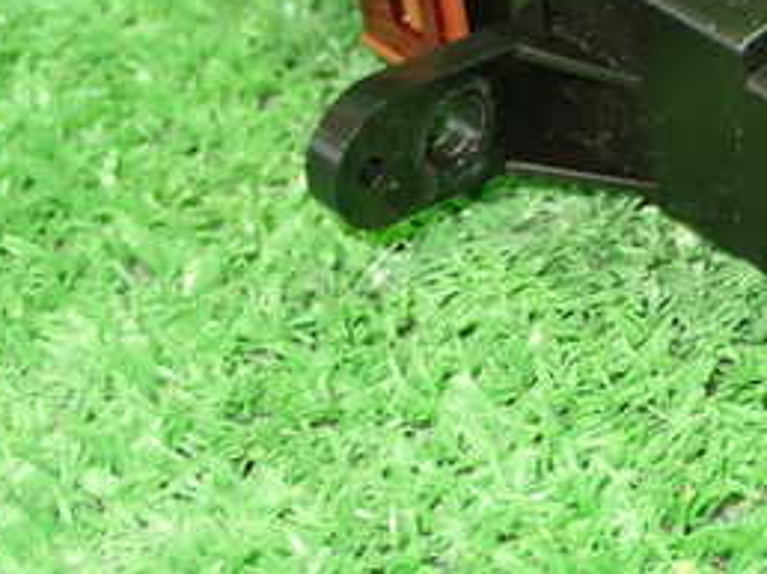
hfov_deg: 14.4
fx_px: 2988
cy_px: 12
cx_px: 803
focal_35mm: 135
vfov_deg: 10.9
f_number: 3.5
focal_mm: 10.35
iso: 800
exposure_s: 1/15
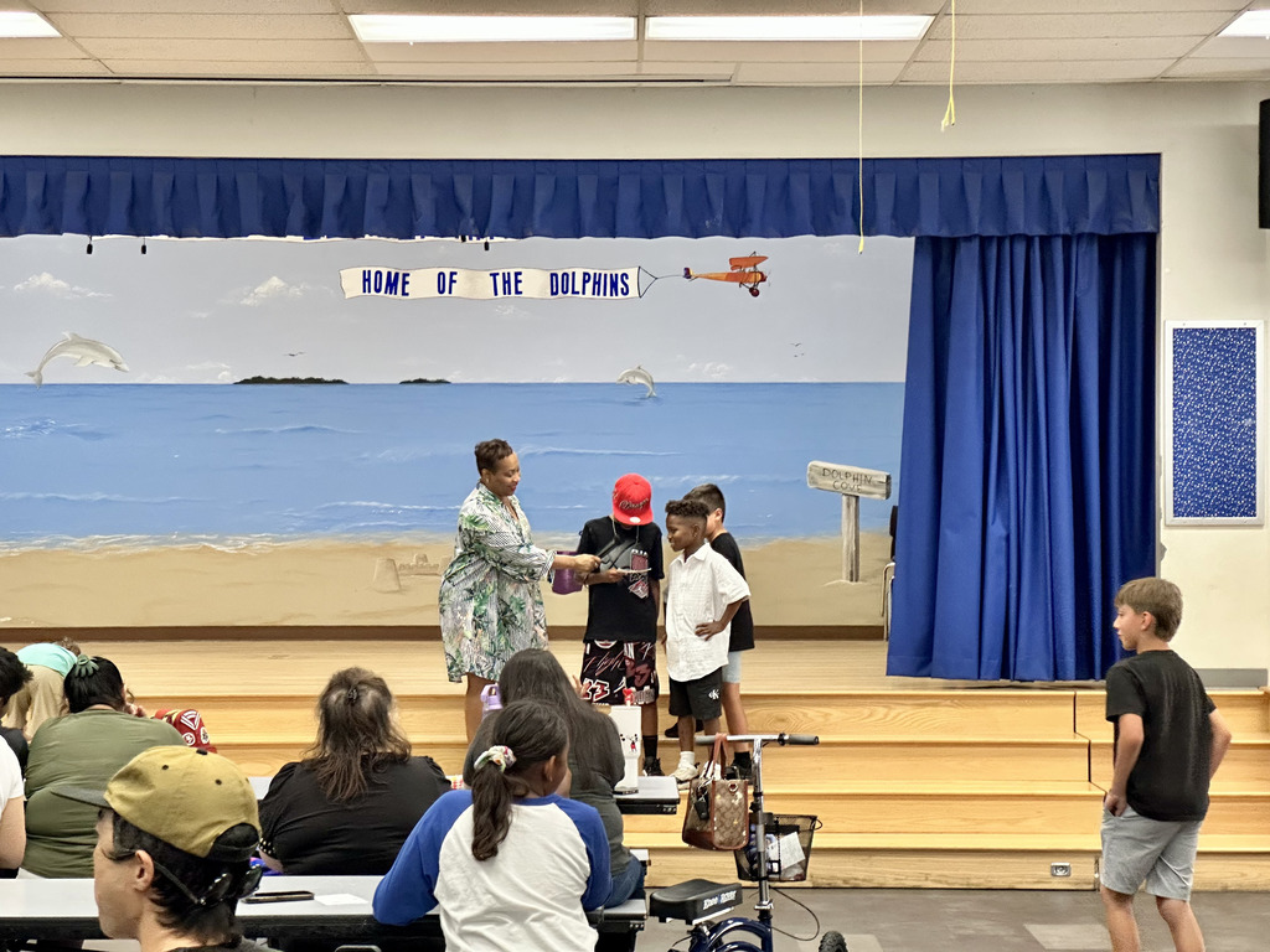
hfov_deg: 25.3
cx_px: 635
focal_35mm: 77
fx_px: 2825
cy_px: 476
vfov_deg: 19.1
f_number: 2.8
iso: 400
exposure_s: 1/60
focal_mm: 9
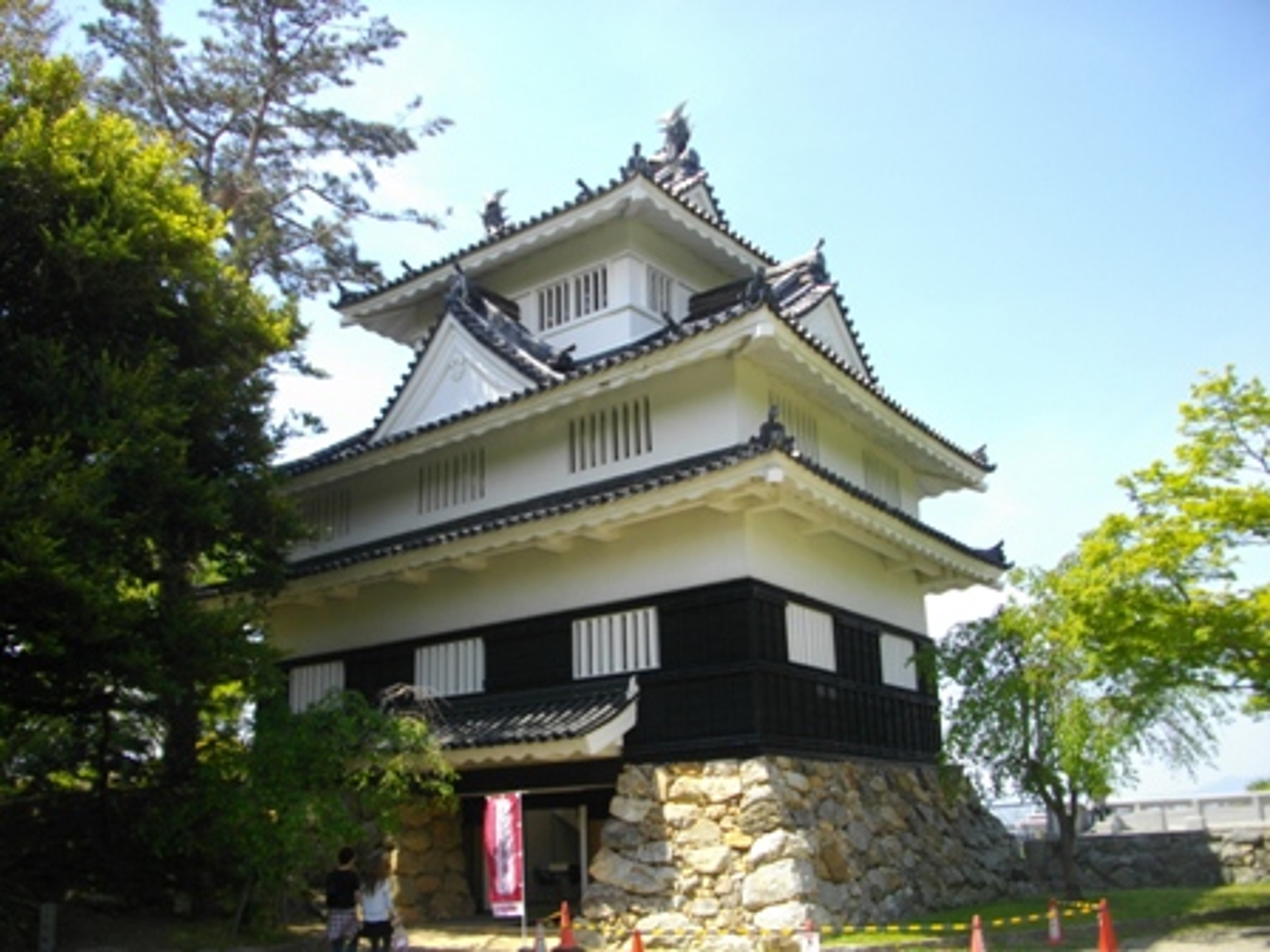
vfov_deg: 44.2
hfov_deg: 56.8
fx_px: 1174
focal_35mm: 32
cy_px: 476
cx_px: 635
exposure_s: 1/640
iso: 100
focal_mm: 5.7
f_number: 2.9
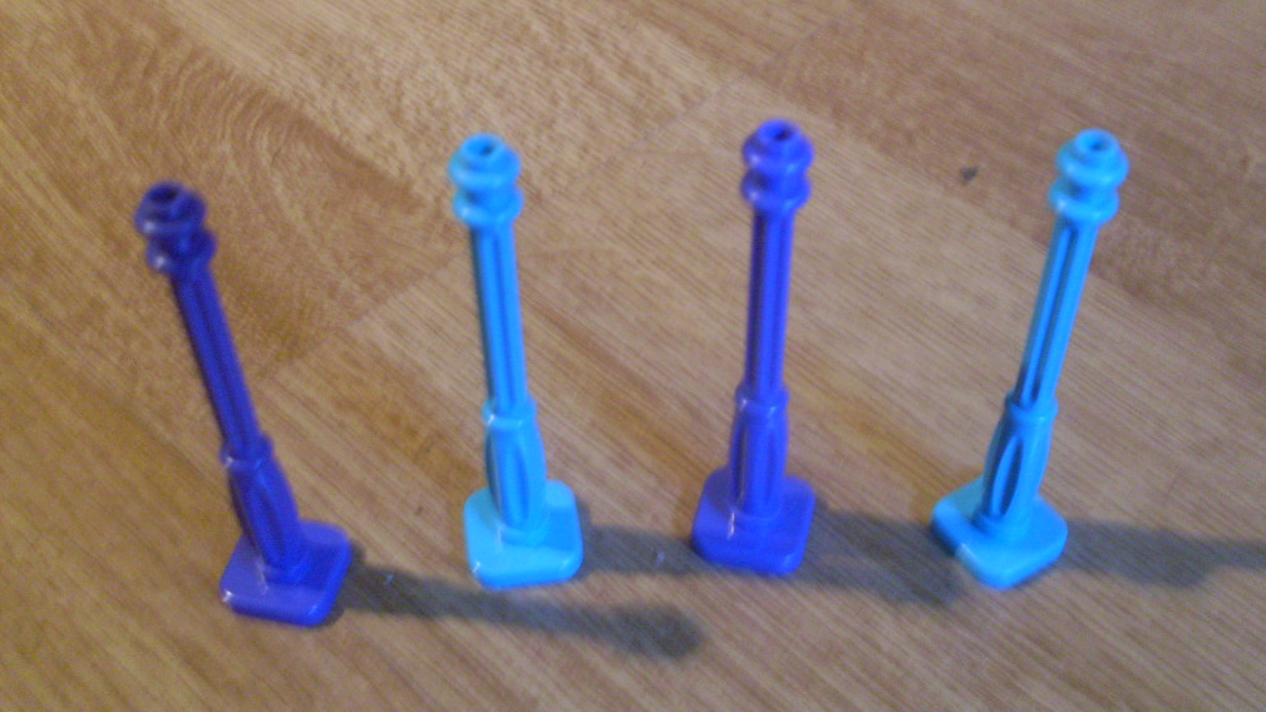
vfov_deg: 28.4
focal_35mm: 42
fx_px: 1410
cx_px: 637
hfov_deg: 48.3
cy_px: 359
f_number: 2.8
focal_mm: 6.3
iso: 200
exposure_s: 1/6
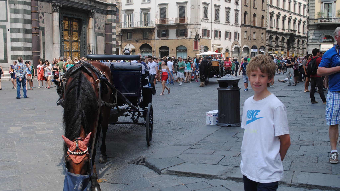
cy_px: 98
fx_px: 370
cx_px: 170
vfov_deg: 29.0
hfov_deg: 49.4
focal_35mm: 41
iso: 100
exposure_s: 1/250
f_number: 8
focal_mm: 26
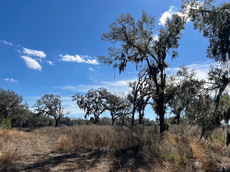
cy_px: 87
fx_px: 179
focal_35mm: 27
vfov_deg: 51.3
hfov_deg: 65.3
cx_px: 117
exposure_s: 1/6211
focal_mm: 5.7
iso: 50
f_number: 1.5
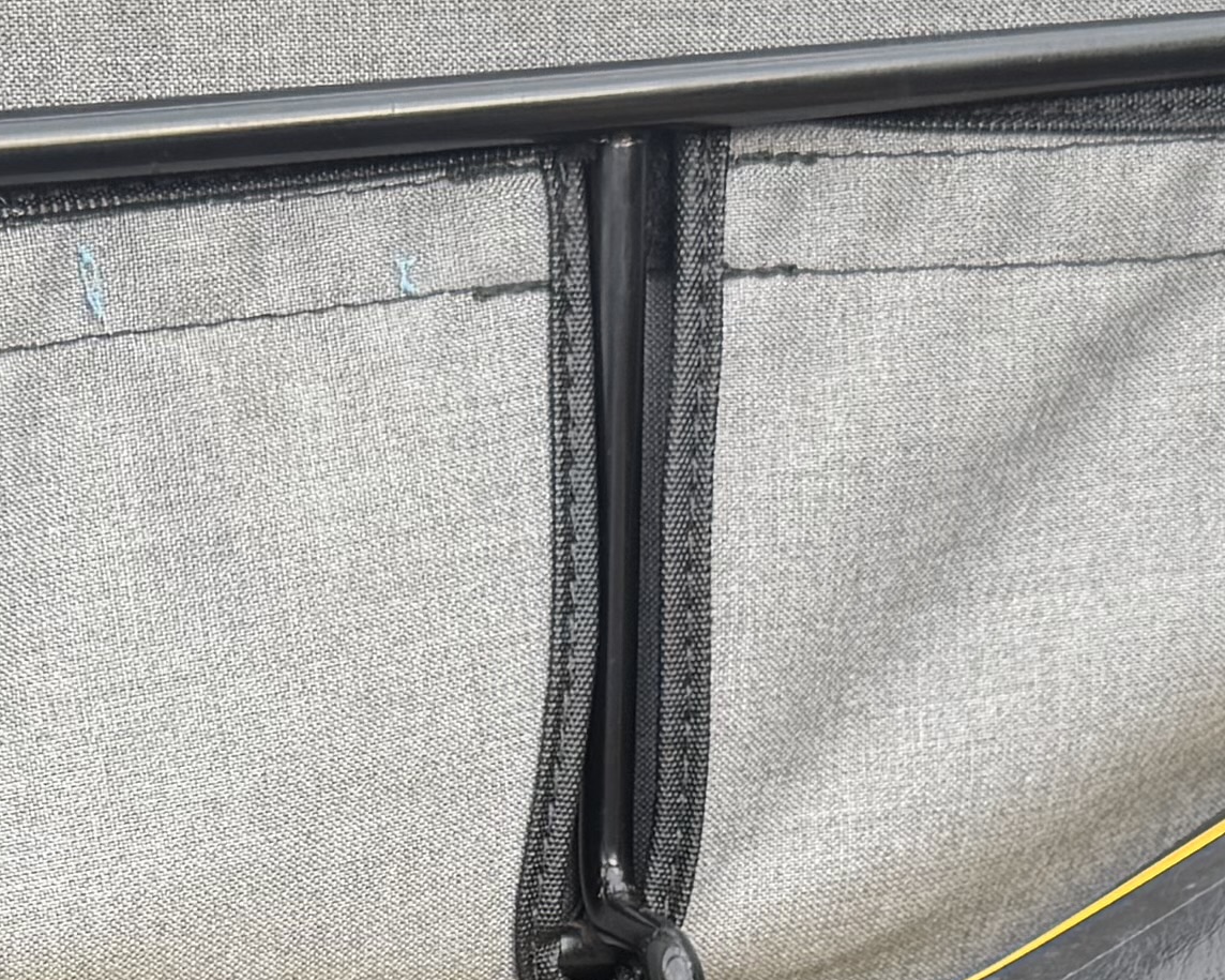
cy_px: 1653
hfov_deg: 16.4
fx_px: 4242
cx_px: 394
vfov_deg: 12.3
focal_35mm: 117
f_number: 1.78
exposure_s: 1/121
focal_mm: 6.76
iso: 50
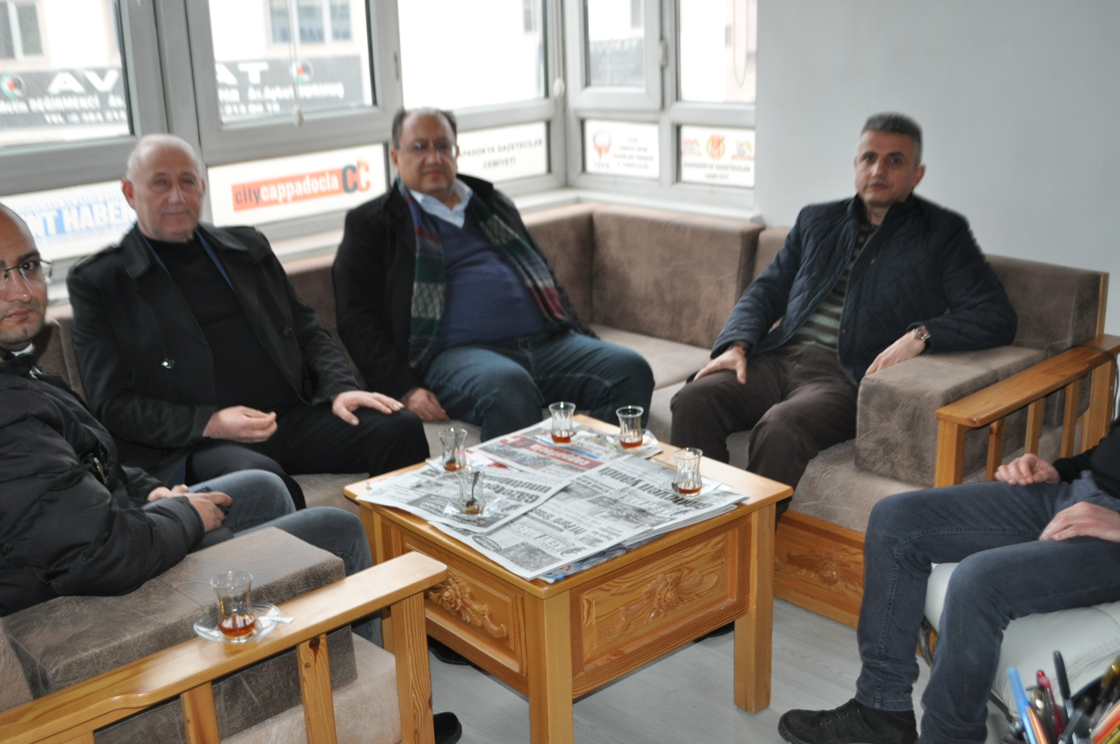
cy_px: 372
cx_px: 560
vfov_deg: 34.1
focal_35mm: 39
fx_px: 1212
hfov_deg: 49.6
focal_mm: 26
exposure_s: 1/60
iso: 800
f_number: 4.2
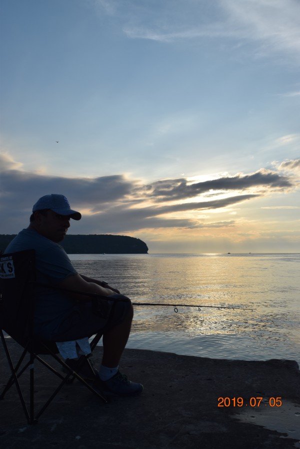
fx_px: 412
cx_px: 150
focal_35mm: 33
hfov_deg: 40.0
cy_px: 224
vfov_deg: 57.2
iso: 200
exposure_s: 1/500
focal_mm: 22
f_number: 11
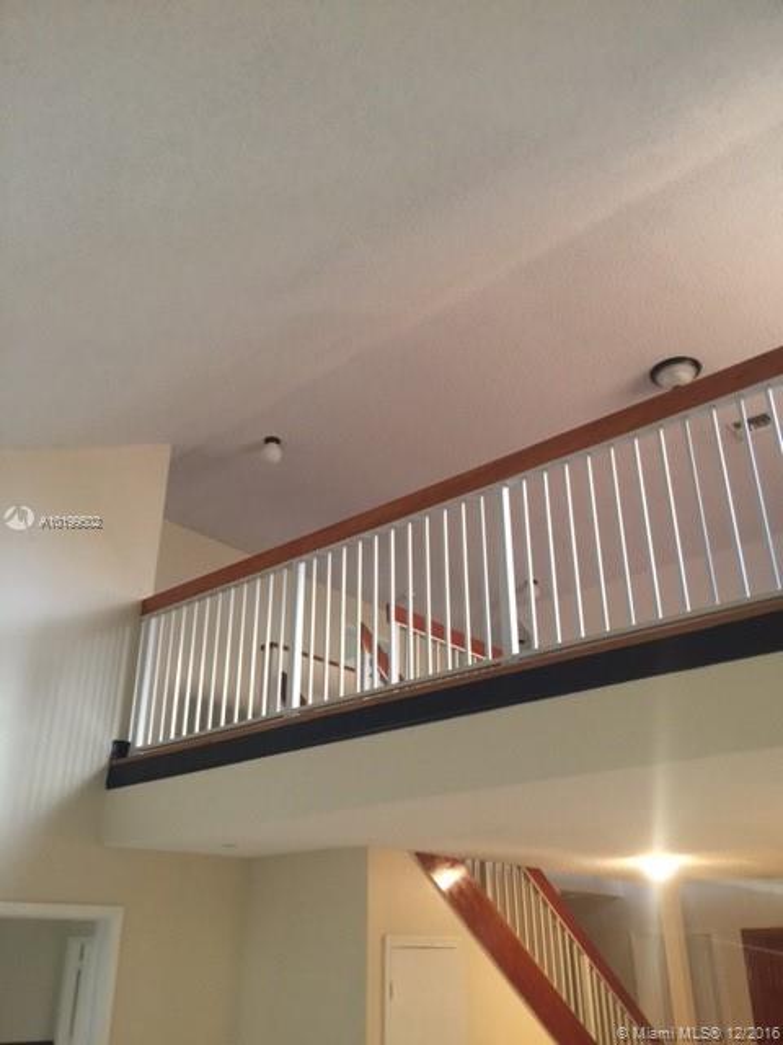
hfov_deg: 48.2
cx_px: 392
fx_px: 875
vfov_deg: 61.7
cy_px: 522
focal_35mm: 29
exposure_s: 1/15
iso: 100
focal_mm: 4.15
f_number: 2.2
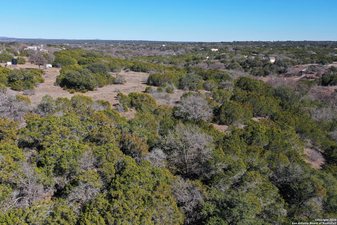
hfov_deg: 65.5
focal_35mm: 28
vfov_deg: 46.4
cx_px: 168
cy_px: 112
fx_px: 262
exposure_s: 1/1600
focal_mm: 10.26
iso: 100
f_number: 3.2
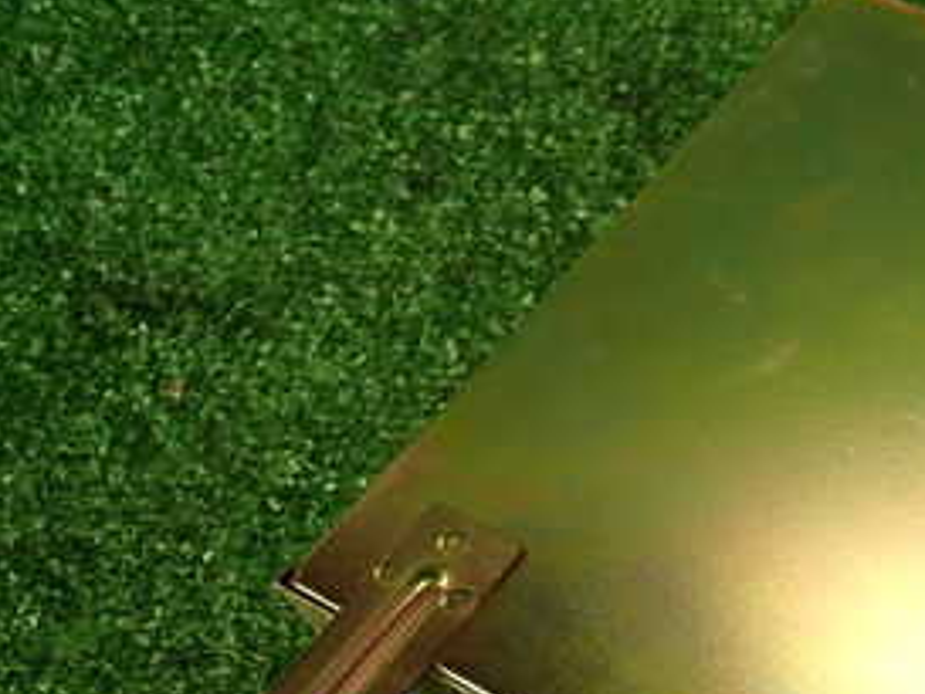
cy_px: 559
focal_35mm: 55
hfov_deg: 31.9
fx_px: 1470
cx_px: 949
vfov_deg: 26.1
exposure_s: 1/100
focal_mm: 4.5
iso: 100
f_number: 2
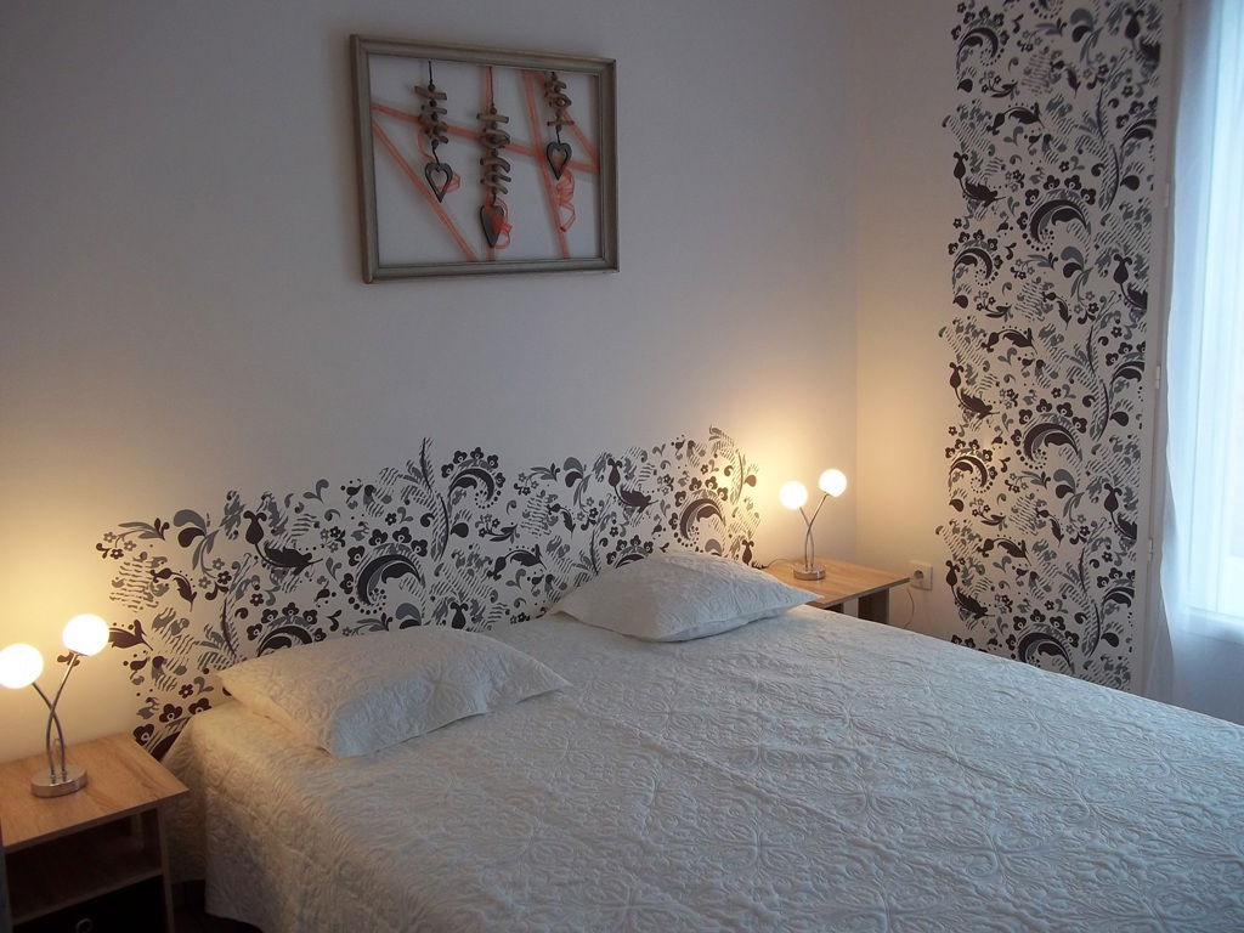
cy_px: 466
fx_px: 1150
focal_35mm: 32
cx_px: 622
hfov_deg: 56.8
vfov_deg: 44.2
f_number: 2.9
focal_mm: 5.7
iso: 80
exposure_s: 1/80
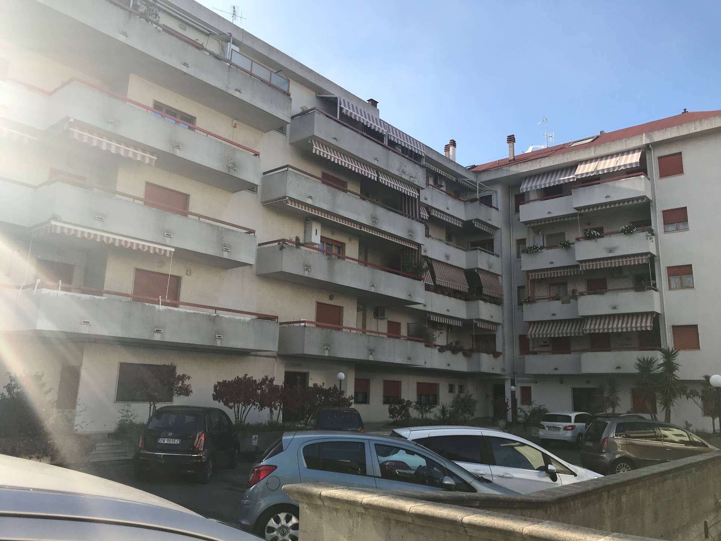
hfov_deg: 63.4
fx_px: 583
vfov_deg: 49.7
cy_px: 270
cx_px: 360
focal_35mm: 28
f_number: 1.8
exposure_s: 1/1520
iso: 20
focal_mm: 3.99
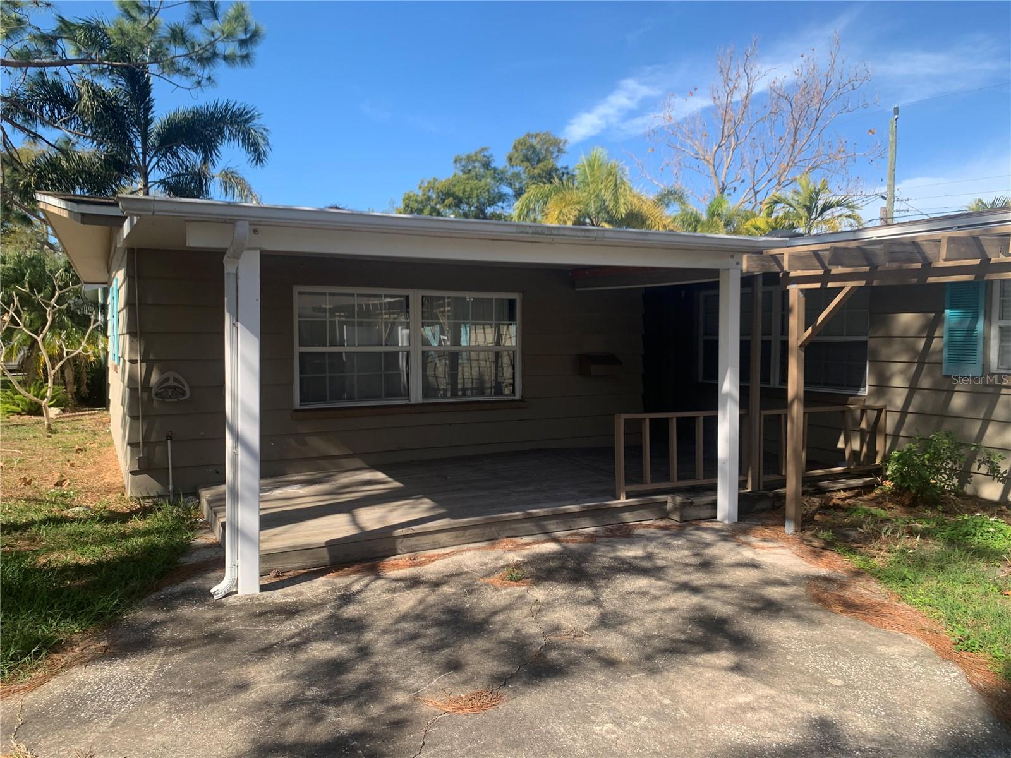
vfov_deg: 53.1
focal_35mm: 26
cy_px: 379
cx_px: 506
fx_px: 759
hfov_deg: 67.3
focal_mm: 4.25
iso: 25
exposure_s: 1/1163
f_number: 1.8
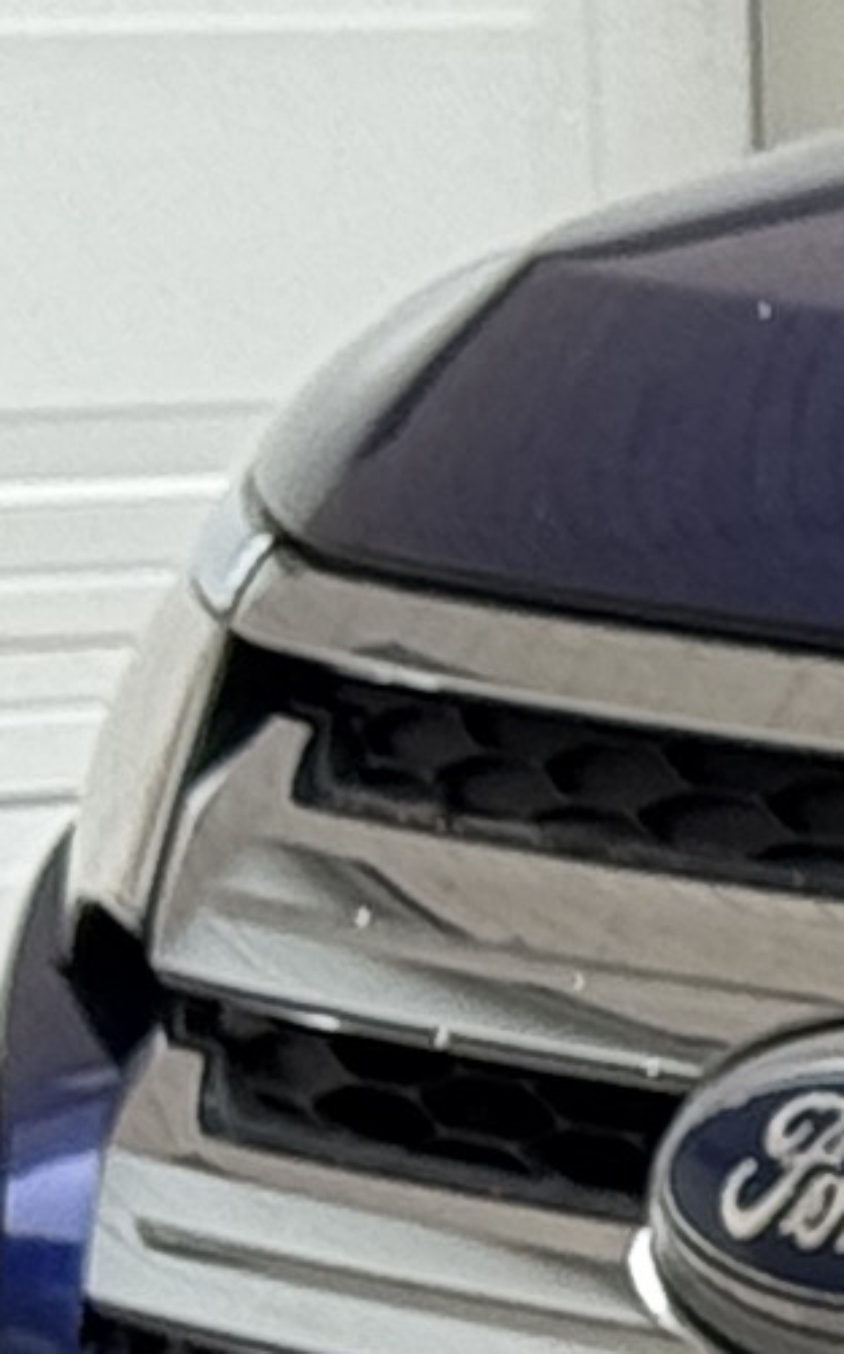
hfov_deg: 3.0
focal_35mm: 409
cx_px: 4457
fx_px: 15078
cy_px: 1314
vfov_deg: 5.1
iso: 64
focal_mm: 6.76
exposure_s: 1/658
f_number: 1.78
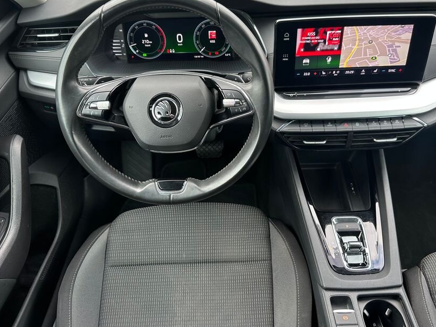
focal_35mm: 30
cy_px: 130
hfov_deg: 59.9
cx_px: 234
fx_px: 378
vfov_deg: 46.5
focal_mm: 6.86
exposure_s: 1/121
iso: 100
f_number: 1.78
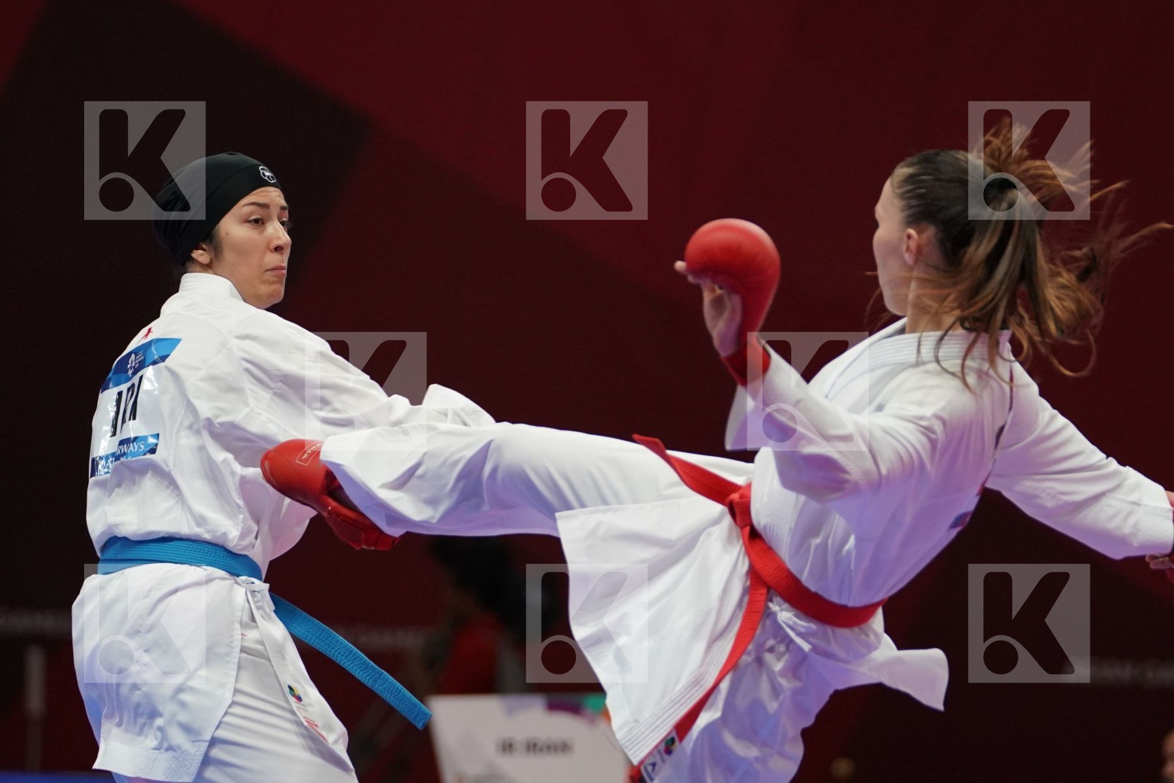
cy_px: 392
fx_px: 10109
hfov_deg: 6.6
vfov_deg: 4.4
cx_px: 587
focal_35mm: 310
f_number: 4
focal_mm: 207
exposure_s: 1/1000
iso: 2500
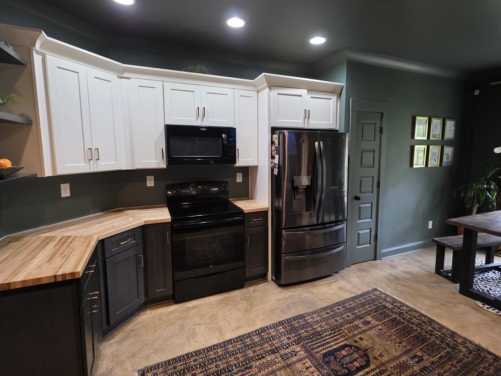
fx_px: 246
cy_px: 179
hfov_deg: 90.9
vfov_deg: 74.7
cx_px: 265
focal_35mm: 17
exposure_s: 1/60
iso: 500
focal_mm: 2.2
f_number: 1.9
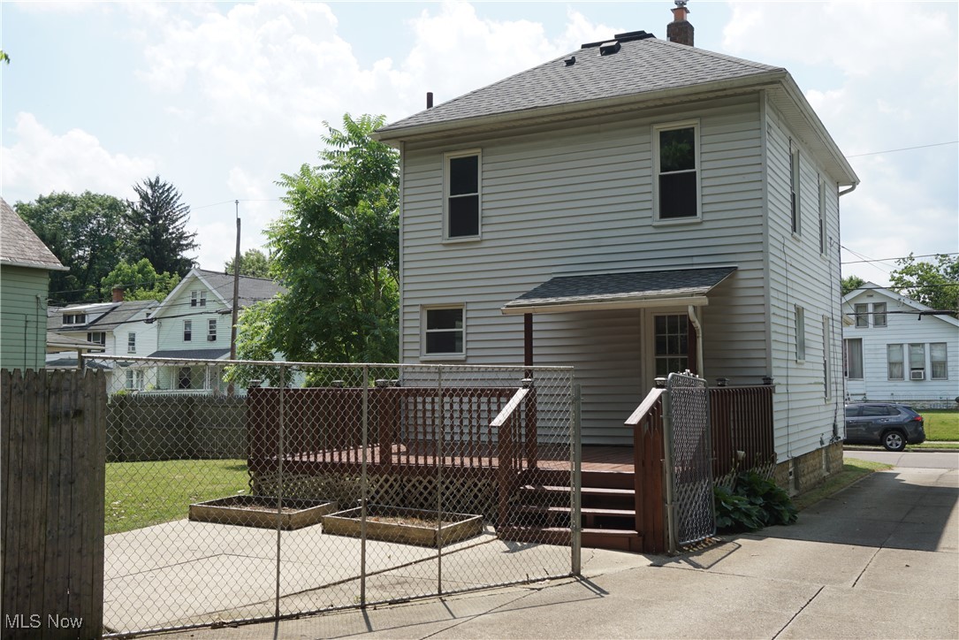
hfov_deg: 53.1
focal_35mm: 36
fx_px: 959
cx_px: 480
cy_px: 320
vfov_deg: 36.9
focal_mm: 24
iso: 100
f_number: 9
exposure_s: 1/160
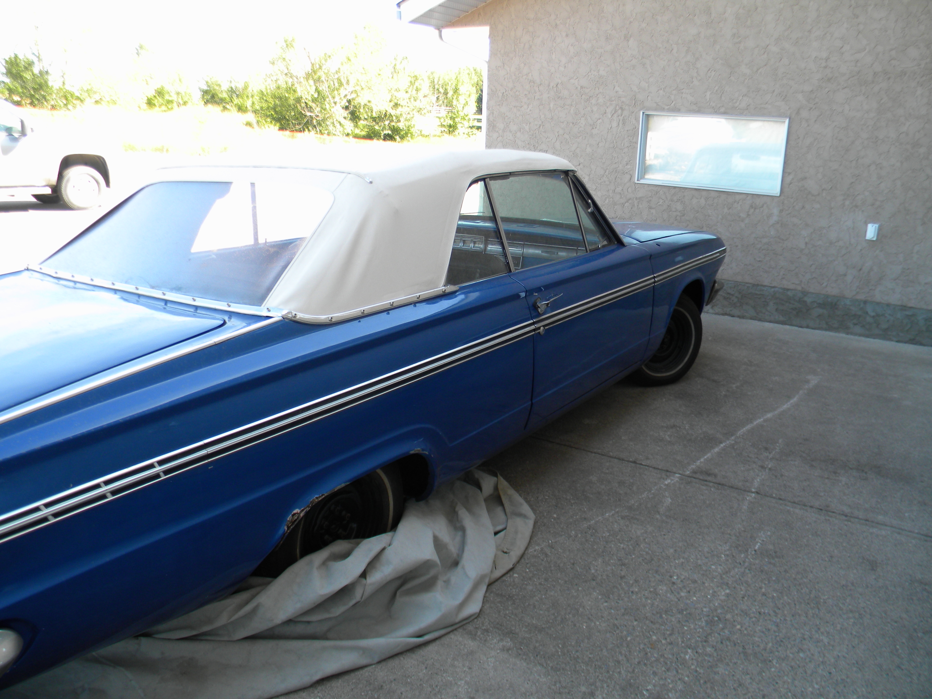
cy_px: 350
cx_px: 466
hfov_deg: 63.4
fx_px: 754
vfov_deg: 49.7
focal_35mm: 28
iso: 80
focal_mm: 5
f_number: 3.5
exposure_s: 1/90.5
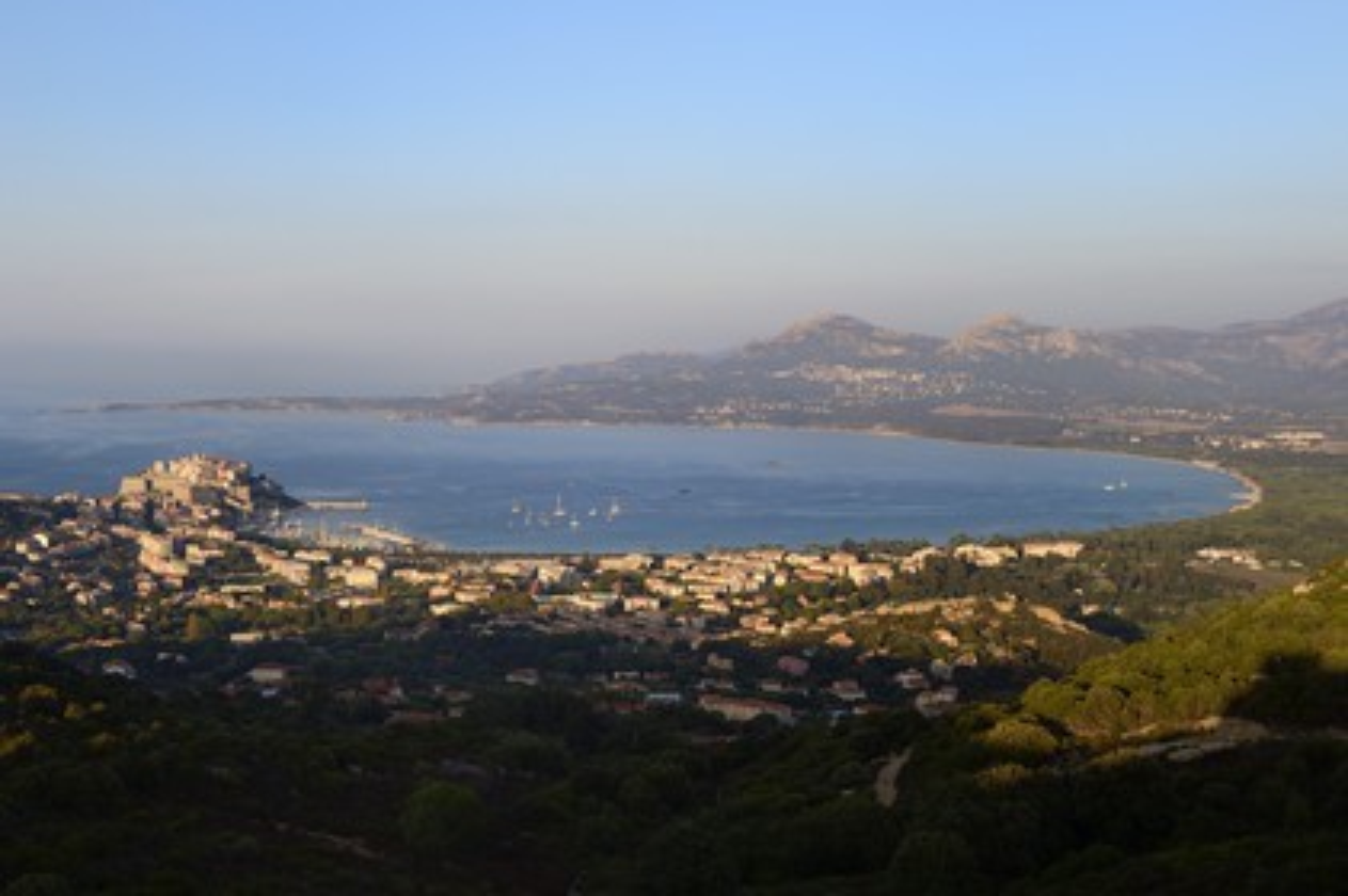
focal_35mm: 42
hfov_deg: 46.4
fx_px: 1571
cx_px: 674
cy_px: 448
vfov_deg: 31.8
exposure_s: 1/250
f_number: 10
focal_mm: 42
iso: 200
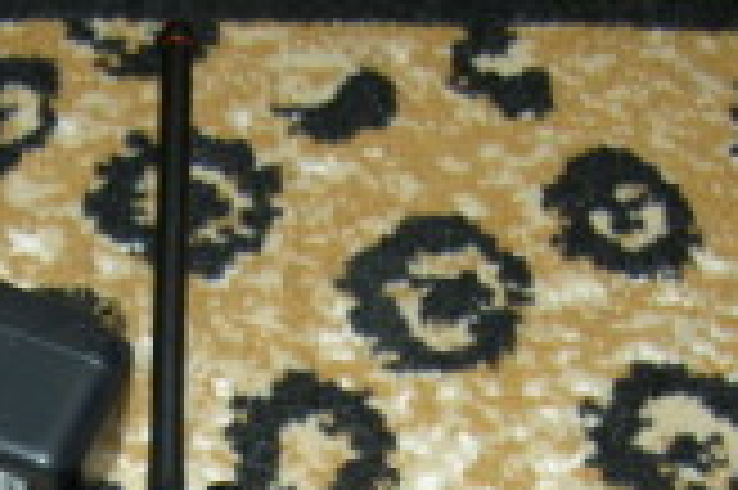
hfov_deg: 20.5
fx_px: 2027
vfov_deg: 13.3
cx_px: 225
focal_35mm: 99
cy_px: 656
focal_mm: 8
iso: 100
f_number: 2.8
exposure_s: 1/59.5
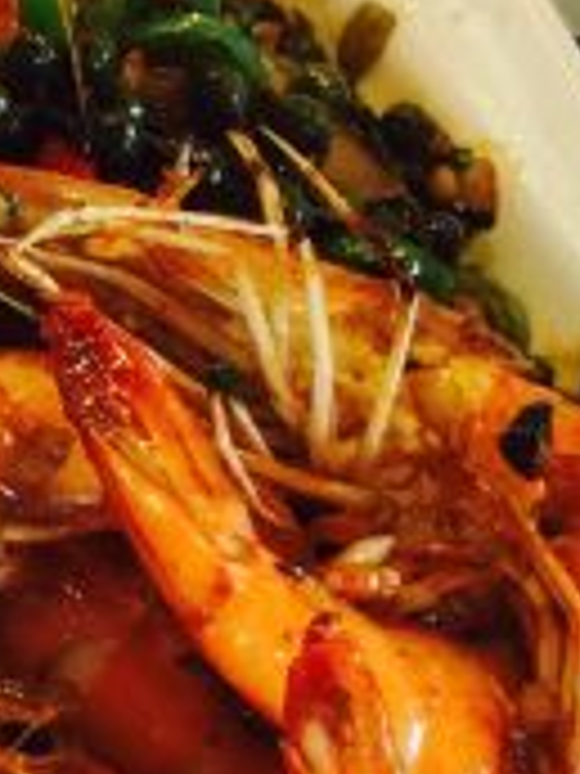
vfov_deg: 16.5
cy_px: 666
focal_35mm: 118
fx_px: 2636
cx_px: 160
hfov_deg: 12.5
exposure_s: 1/33
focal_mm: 4.15
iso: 40
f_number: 2.2
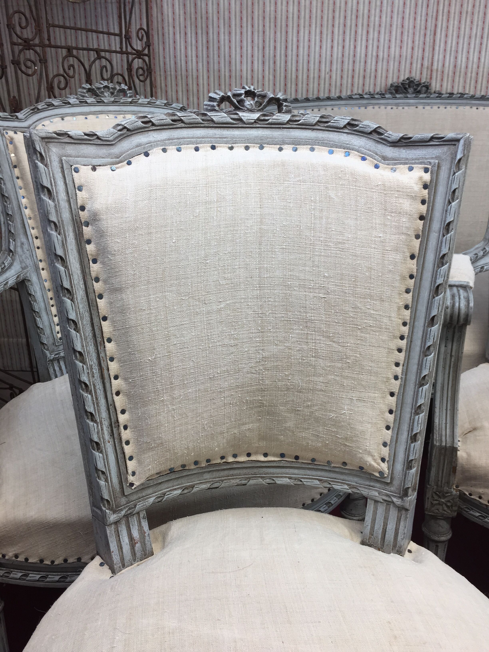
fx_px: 546
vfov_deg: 61.7
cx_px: 244
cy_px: 326
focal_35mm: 29
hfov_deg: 48.2
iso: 32
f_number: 2.2
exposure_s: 1/50
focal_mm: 4.15
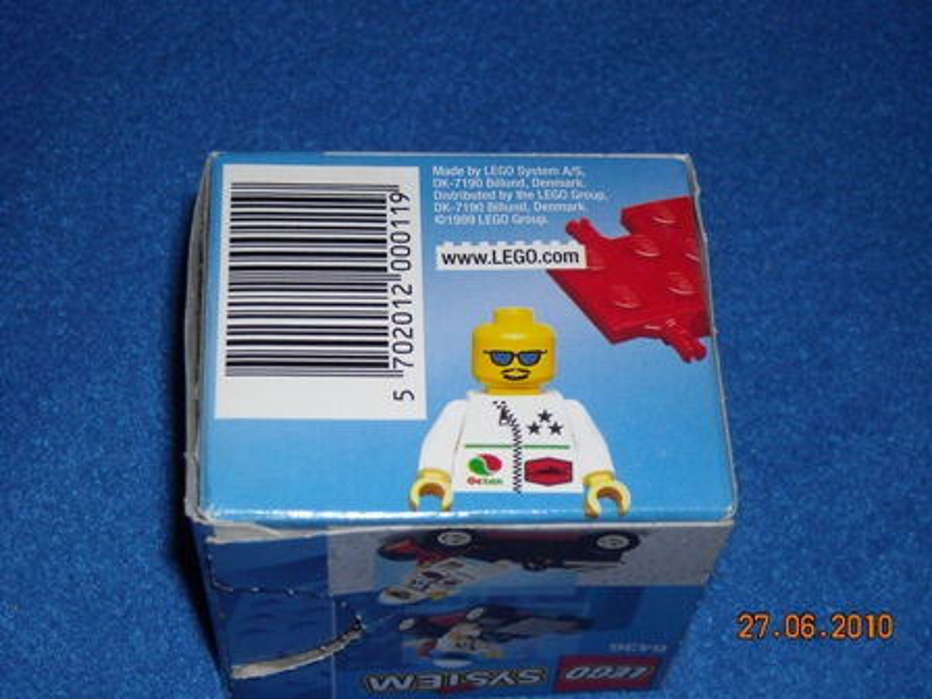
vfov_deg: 19.4
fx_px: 2046
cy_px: 350
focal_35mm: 76
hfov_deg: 25.7
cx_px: 466
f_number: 7.7
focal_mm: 12.3
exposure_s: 1/125
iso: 200
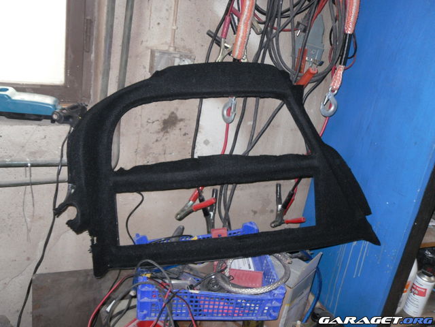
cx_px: 218
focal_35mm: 35
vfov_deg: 40.7
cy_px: 164
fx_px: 440
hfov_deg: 52.6
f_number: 3.5
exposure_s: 1/45
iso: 100
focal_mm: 6.3
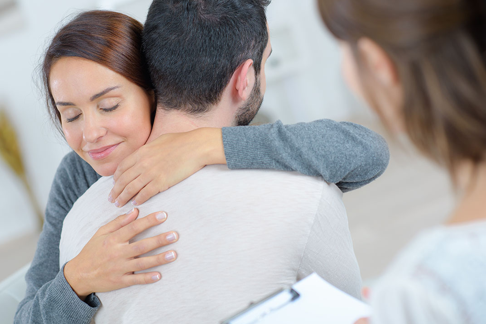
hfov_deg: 21.4
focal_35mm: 95
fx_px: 1283
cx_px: 221
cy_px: 158
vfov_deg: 14.4
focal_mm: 85
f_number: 3.2
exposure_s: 1/125
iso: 64
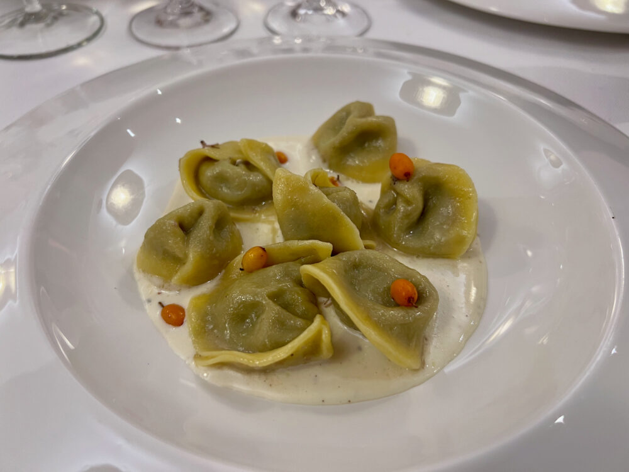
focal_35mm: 26
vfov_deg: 53.1
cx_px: 314
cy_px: 236
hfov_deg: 67.3
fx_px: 472
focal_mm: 5.7
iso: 80
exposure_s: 1/50
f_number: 1.5
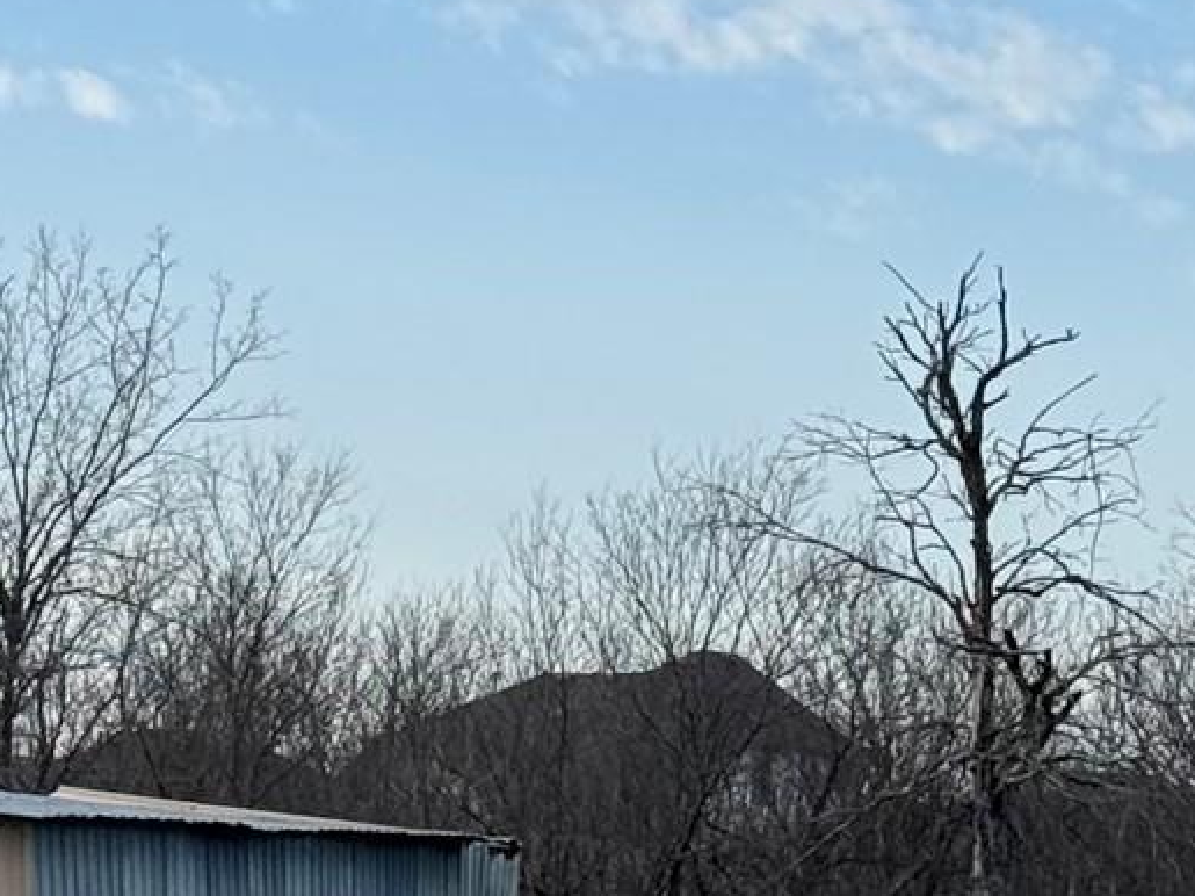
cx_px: 209
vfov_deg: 7.7
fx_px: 6592
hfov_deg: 10.3
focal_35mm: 191
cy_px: 1158
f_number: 1.78
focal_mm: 6.76
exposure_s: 1/2252
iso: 64
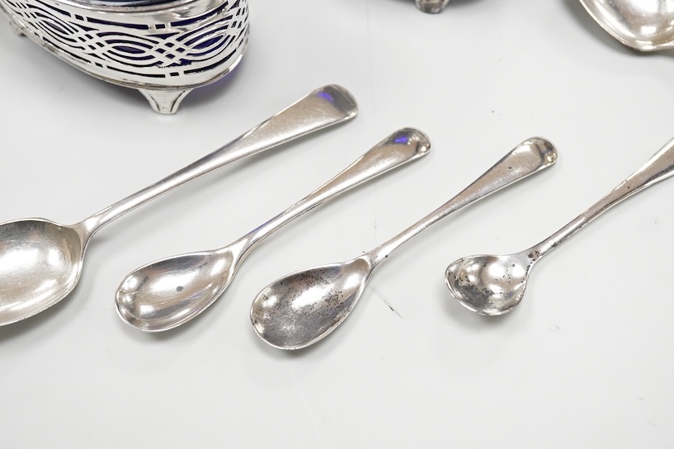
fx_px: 1160
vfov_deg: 21.9
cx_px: 319
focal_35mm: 62
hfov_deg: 32.4
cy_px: 218
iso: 2500
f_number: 7.1
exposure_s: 1/320
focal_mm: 30
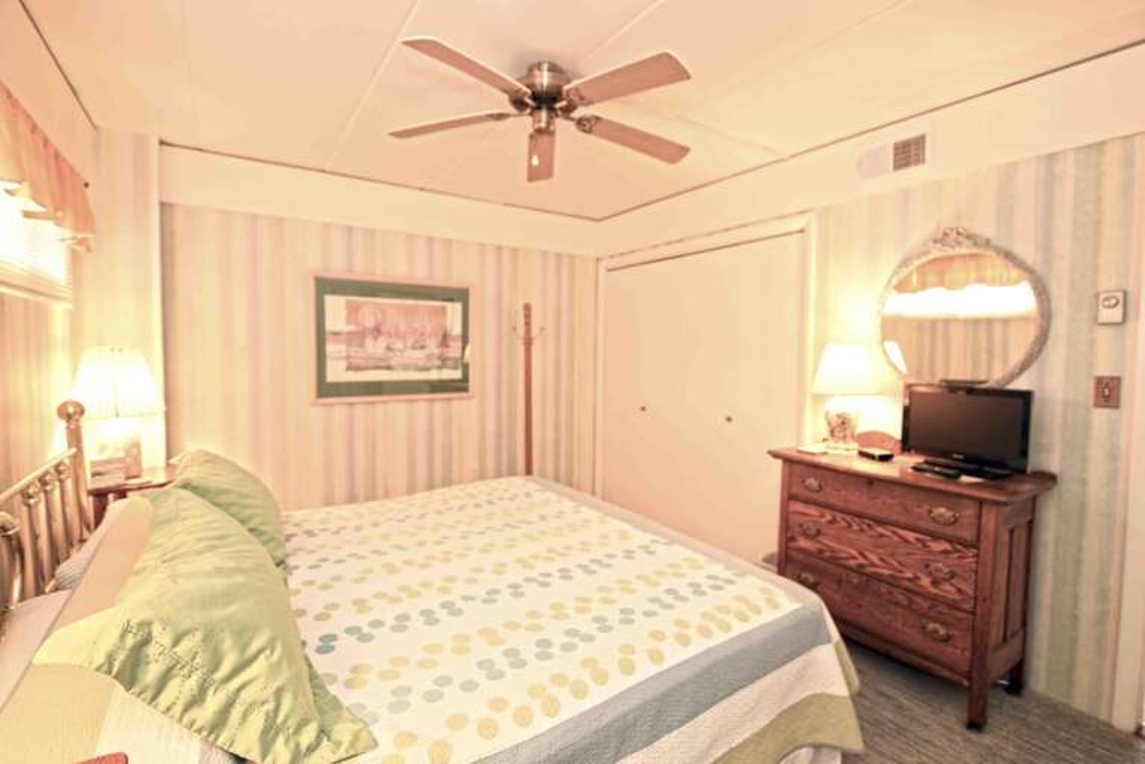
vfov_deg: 70.4
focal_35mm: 17
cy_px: 382
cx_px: 572
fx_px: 541
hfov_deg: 93.3
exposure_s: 1/40
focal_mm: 17
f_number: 3.2
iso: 500
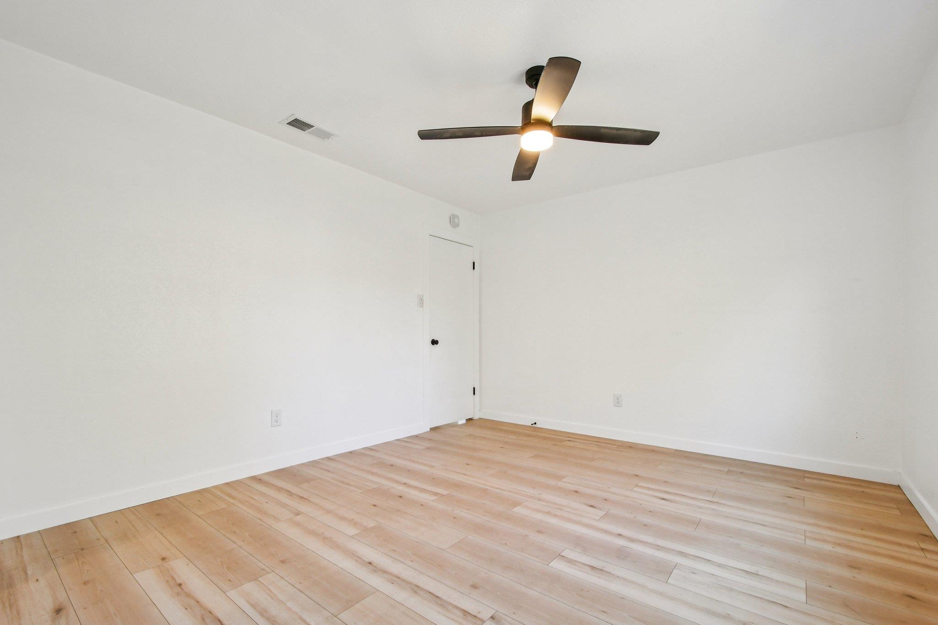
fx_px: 391
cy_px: 312
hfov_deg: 100.4
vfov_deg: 77.3
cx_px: 469
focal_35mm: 15
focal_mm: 10
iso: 400
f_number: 8
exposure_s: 1/30
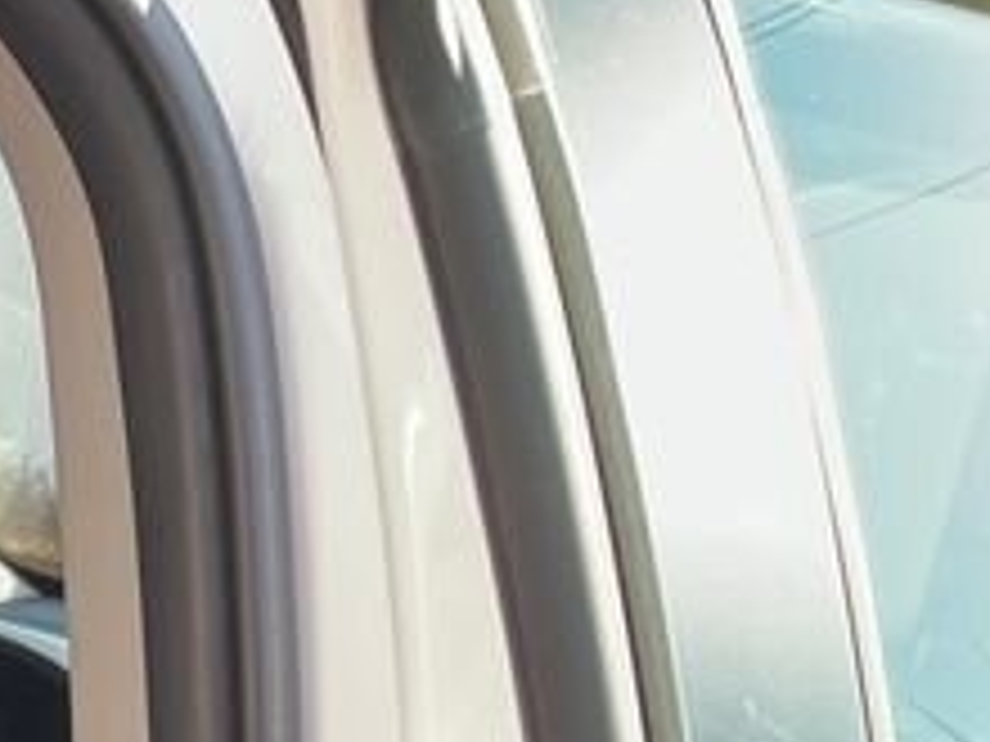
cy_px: 1677
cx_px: -1242
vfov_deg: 10.7
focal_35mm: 121
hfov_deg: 13.1
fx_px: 3461
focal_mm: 5.1
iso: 50
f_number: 1.6
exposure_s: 1/194
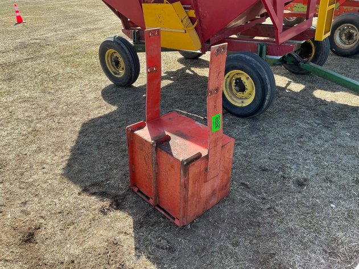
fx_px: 290
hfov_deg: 63.5
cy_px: 134
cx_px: 180
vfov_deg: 49.7
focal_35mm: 28
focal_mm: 3
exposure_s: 1/482
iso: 25
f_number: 1.8
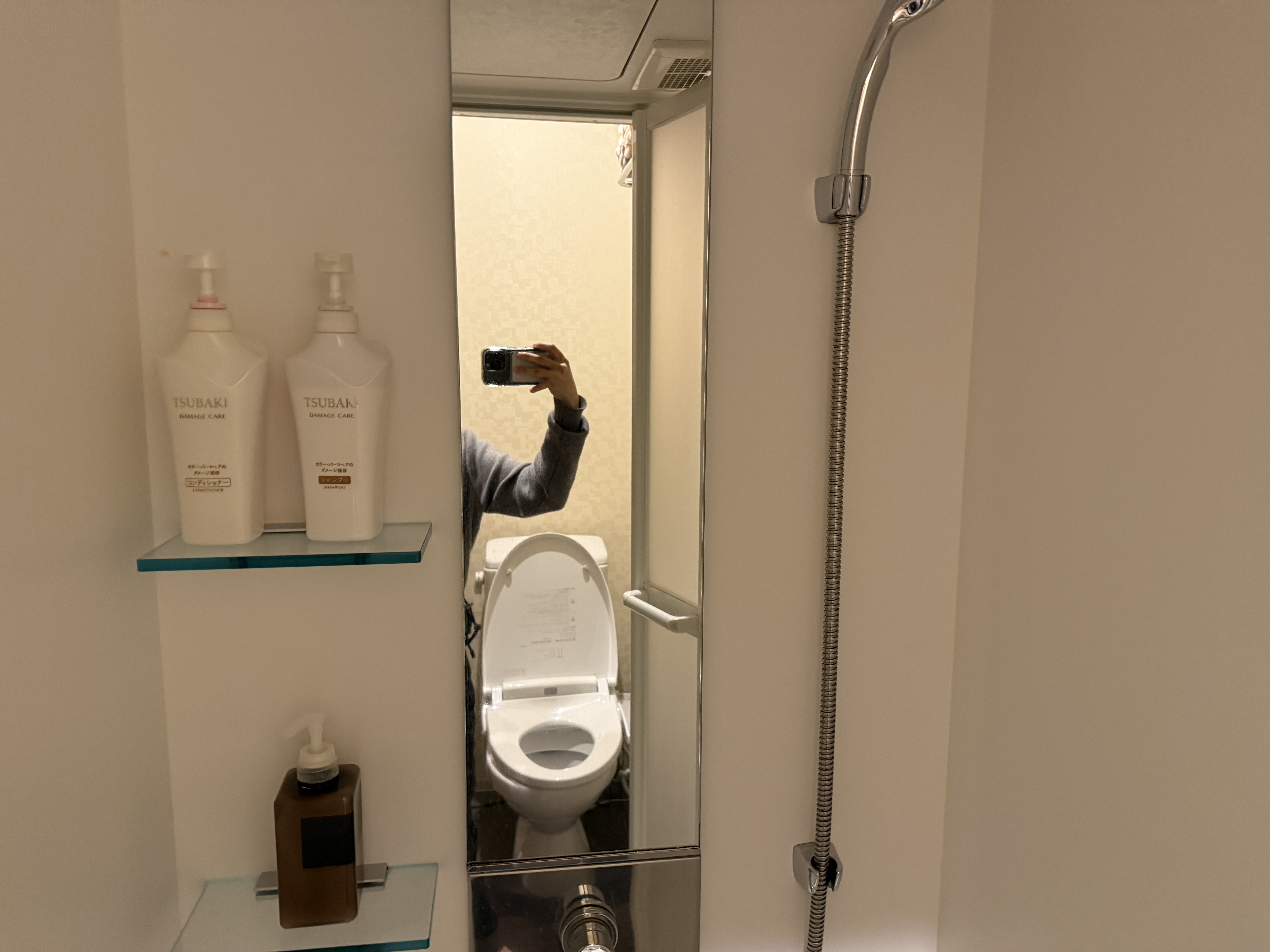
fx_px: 881
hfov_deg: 71.6
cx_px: 635
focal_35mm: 24
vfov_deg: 56.8
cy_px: 476
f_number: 1.78
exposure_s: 1/50
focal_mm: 6.76
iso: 500
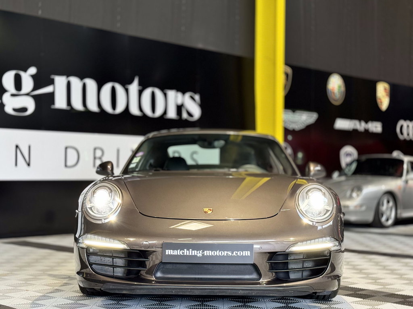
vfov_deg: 30.3
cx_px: 206
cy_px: 154
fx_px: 573
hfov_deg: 39.7
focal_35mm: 48
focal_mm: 6.86
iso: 160
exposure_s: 1/45
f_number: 1.78
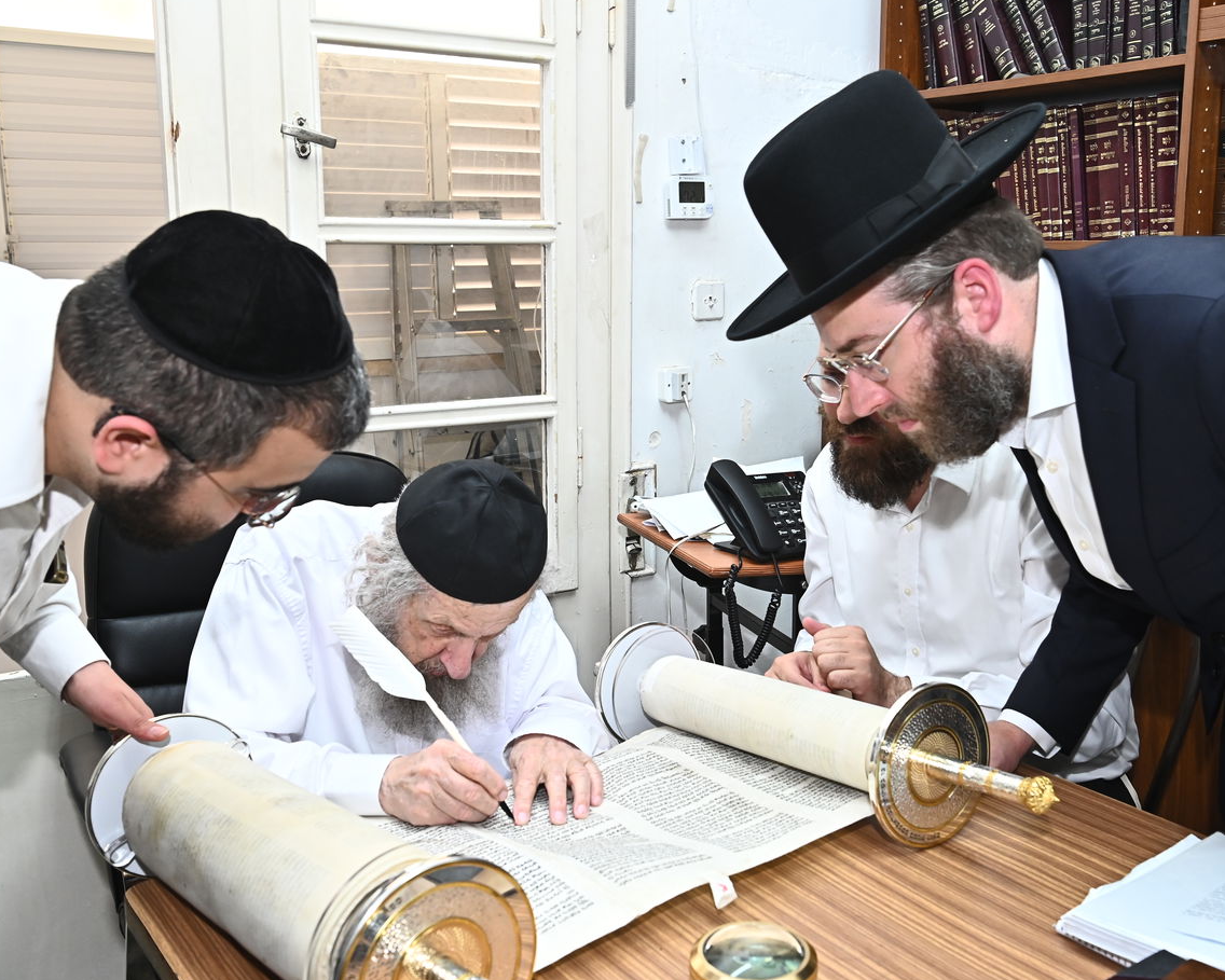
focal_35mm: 37
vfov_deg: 40.1
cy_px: 496
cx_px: 708
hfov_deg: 48.9
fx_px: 1342
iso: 1600
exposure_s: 1/160
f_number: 7.1
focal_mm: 32
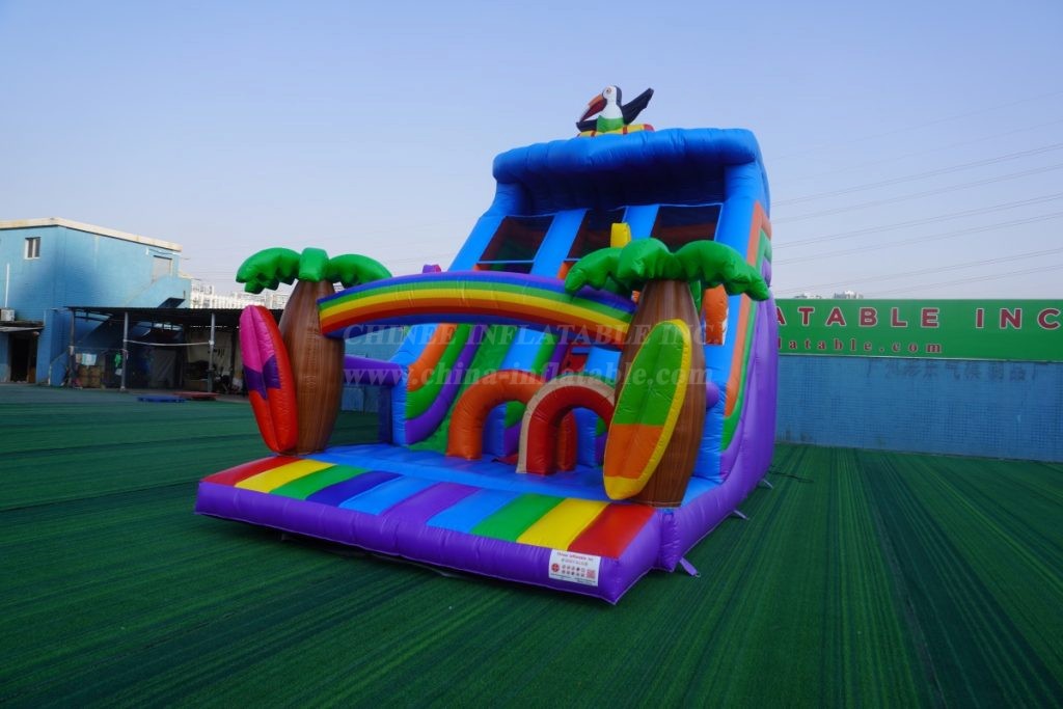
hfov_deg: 73.7
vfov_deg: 53.1
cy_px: 354
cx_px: 532
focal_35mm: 24
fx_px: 709
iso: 100
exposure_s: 1/125
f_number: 9
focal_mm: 16
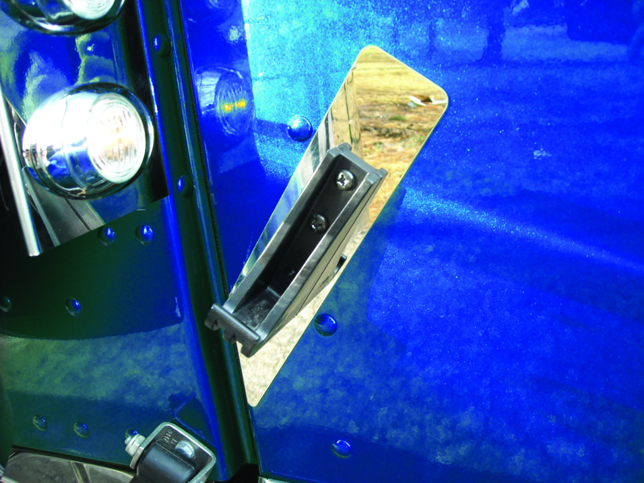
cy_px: 242
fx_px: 651
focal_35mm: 35
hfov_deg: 52.6
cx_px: 322
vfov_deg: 40.7
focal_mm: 5.7
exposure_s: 1/114
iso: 64
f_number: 2.8
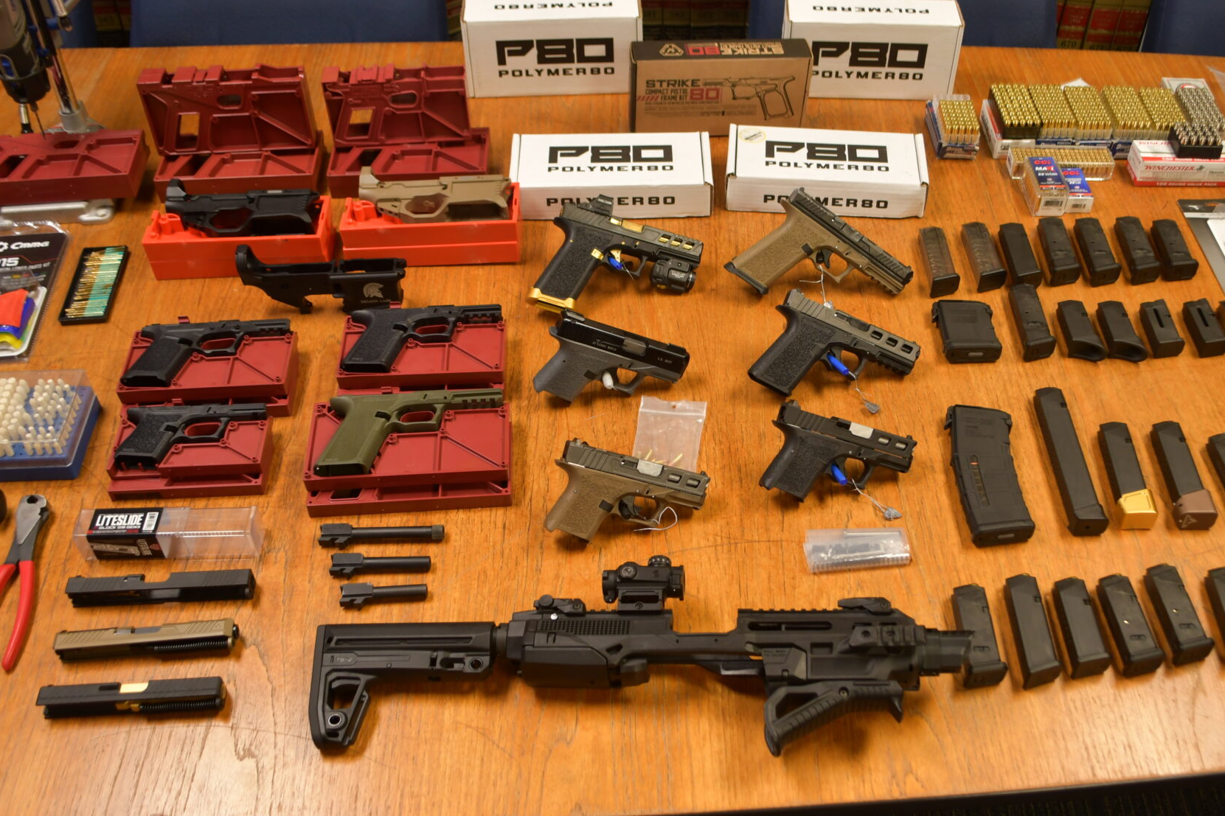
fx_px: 1259
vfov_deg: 35.9
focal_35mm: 37
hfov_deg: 51.7
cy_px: 417
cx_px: 704
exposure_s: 1/40
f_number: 3.8
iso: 400
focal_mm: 20
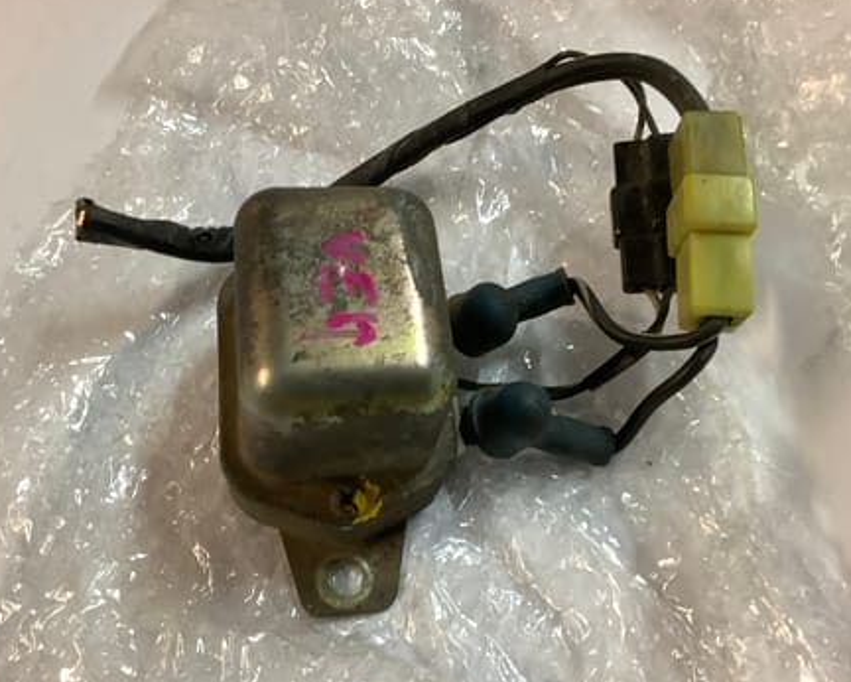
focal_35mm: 35
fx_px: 882
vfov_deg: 42.3
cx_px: 435
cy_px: 344
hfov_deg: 51.5
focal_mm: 3.3
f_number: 2.4
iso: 200
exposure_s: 1/50
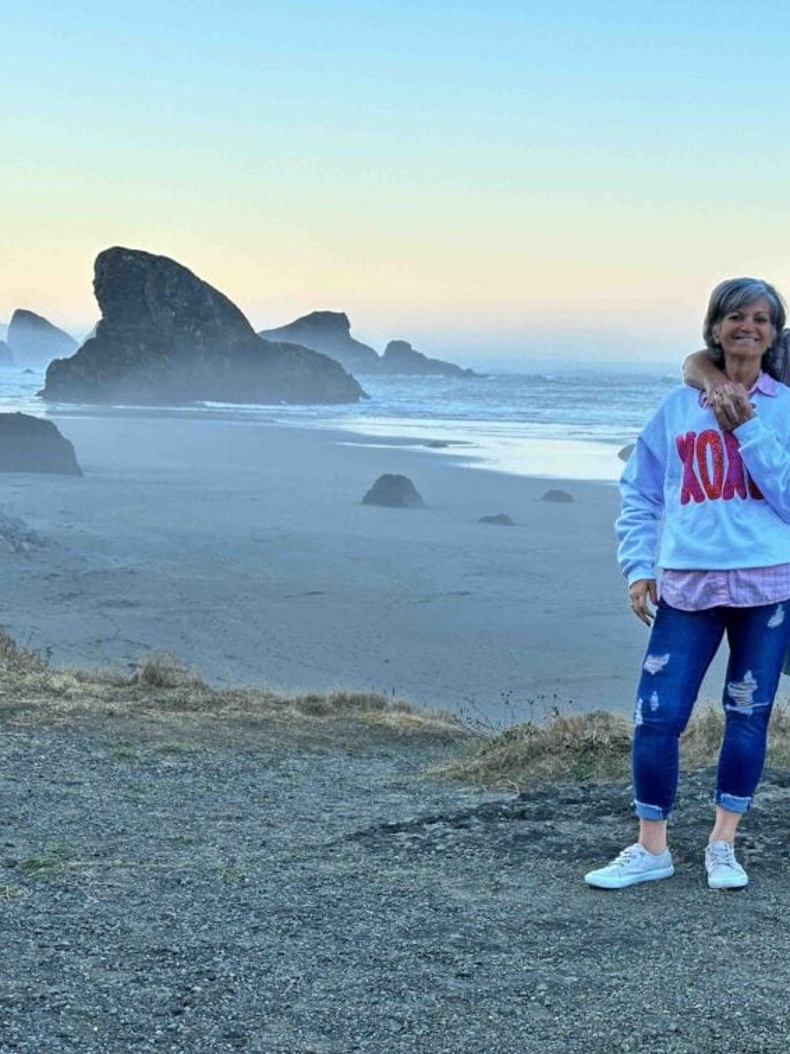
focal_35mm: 65
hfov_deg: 22.5
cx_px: 532
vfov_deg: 29.8
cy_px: 520
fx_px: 1978
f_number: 1.78
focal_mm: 6.86
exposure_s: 1/919
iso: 64
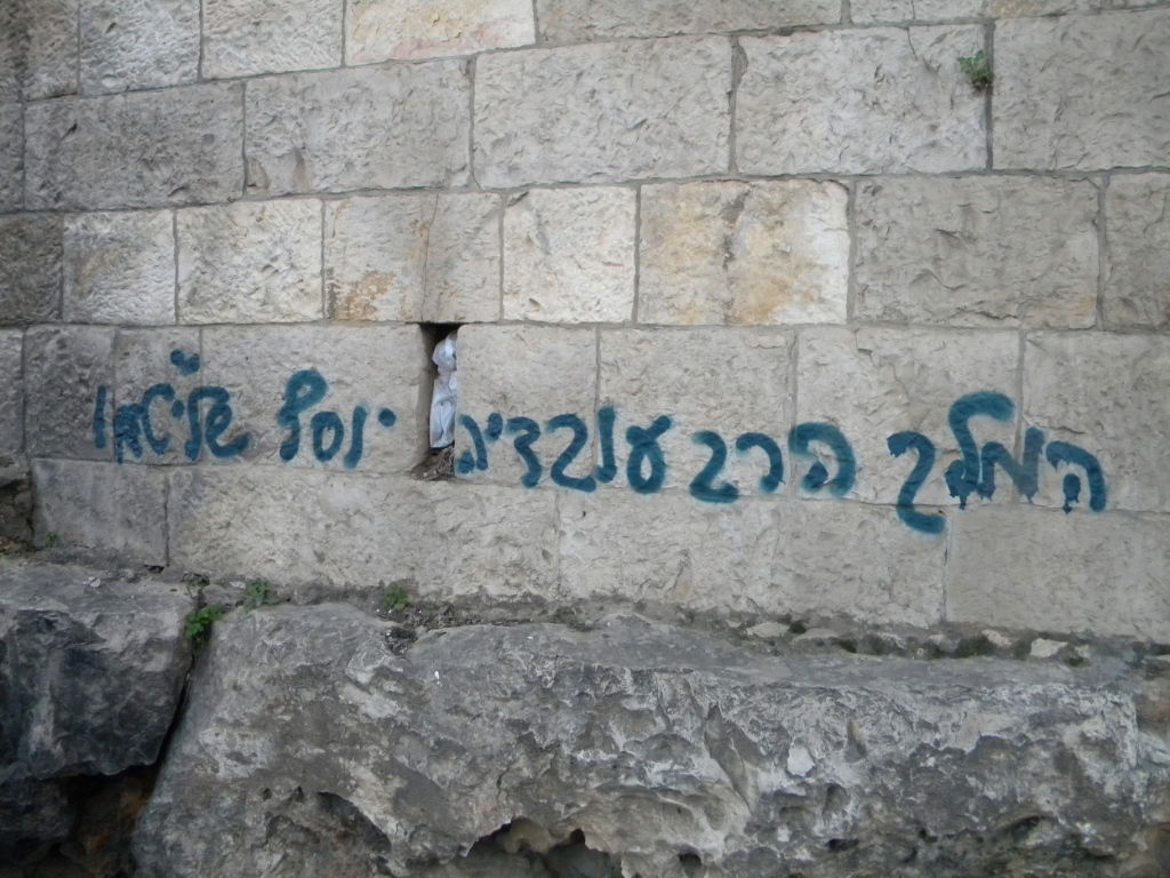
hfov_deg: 63.4
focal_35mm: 28
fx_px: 946
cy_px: 439
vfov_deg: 49.7
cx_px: 585
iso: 400
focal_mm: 5
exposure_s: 1/229
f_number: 3.5
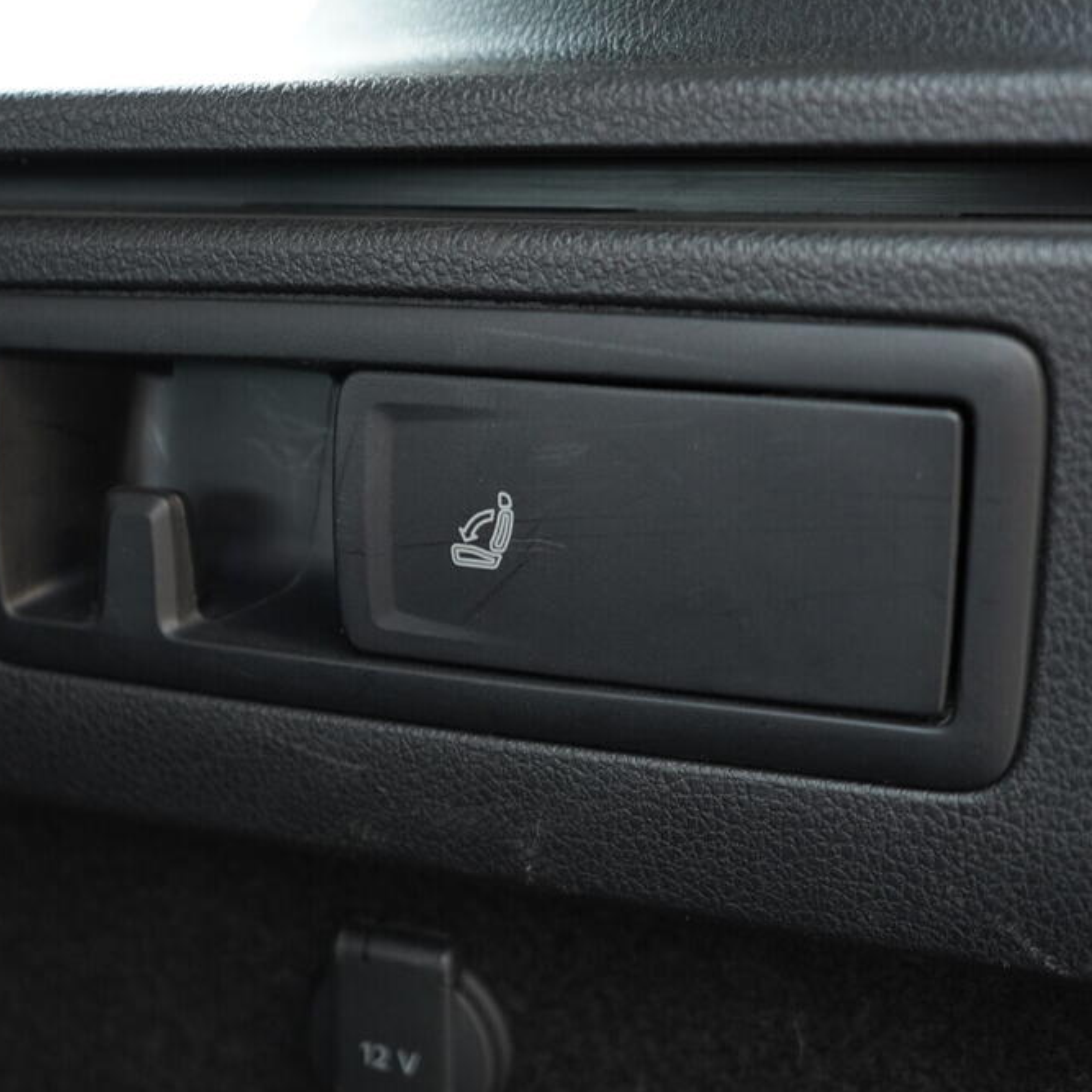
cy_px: 554
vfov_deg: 36.1
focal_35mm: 47
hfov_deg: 36.0
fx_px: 1677
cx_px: 476
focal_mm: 24
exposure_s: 1/40
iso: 640
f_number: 2.8
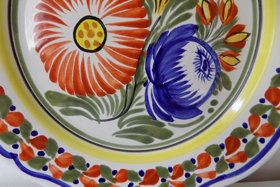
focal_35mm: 25
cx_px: 135
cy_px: 110
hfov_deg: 71.5
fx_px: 194
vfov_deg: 51.0
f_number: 3.1
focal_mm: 4
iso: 280
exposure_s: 1/30
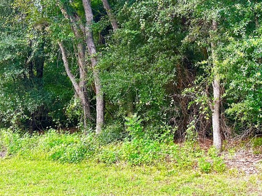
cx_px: 151
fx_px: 356
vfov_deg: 30.7
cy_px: 72
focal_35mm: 47
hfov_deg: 40.3
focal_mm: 6.86
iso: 250
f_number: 1.78
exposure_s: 1/78
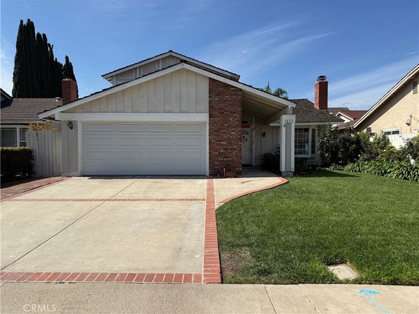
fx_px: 290
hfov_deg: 71.6
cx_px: 210
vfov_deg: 56.8
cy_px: 157
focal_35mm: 24
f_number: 1.78
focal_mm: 6.76
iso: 80
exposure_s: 1/6711
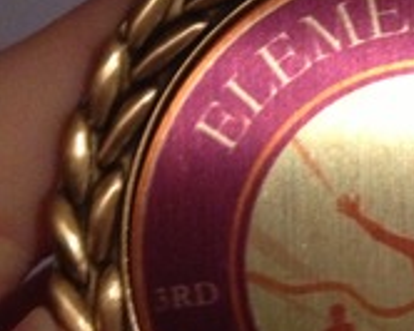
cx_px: 446
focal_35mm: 99
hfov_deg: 18.7
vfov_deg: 15.5
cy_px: 244
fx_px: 1214
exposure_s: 1/15
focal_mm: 4.28
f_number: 2.4
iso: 500
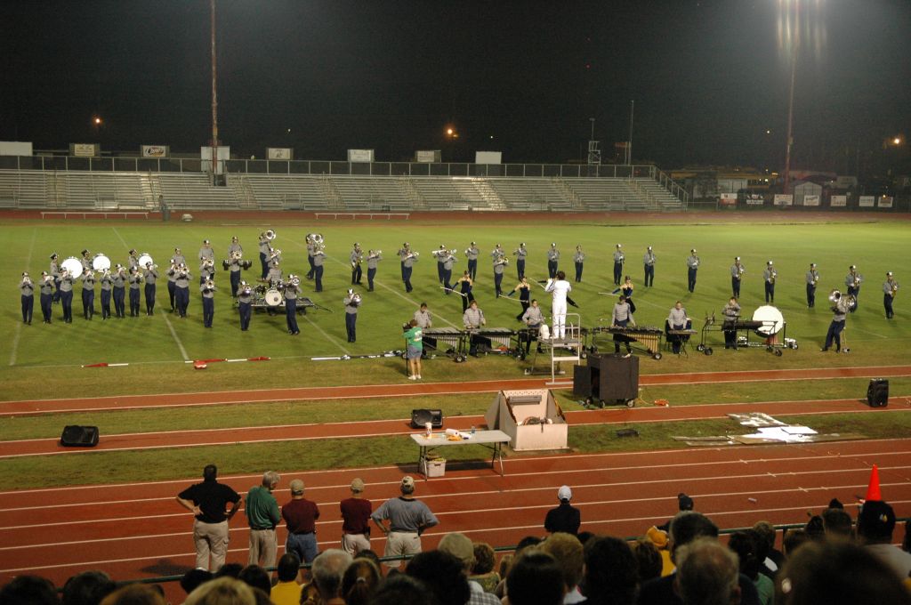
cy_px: 302
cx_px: 456
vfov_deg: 28.0
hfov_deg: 41.2
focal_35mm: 48
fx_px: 1213
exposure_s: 1/60
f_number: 2.8
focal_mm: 32
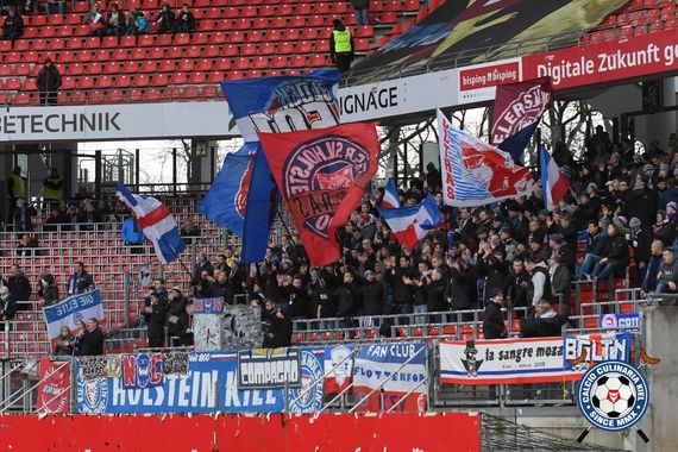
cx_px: 339
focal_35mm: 105
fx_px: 1977
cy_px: 226
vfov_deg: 13.0
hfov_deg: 19.5
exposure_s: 1/640
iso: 1600
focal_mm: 70
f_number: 5.6
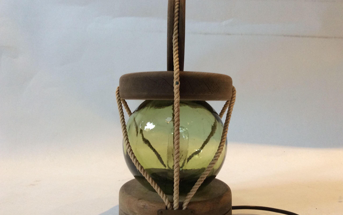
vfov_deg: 37.3
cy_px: 110
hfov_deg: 56.7
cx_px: 171
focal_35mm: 34
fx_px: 318
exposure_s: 1/25
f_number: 2.4
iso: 100
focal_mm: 3.3
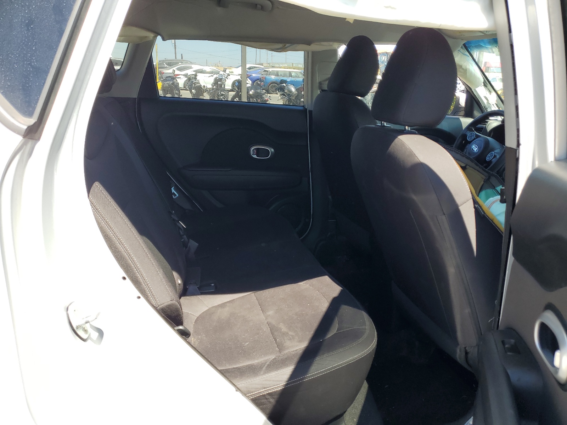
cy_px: 212
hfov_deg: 67.3
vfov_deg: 53.1
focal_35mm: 26
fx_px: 426
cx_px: 284
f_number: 1.5
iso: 50
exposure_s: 1/526
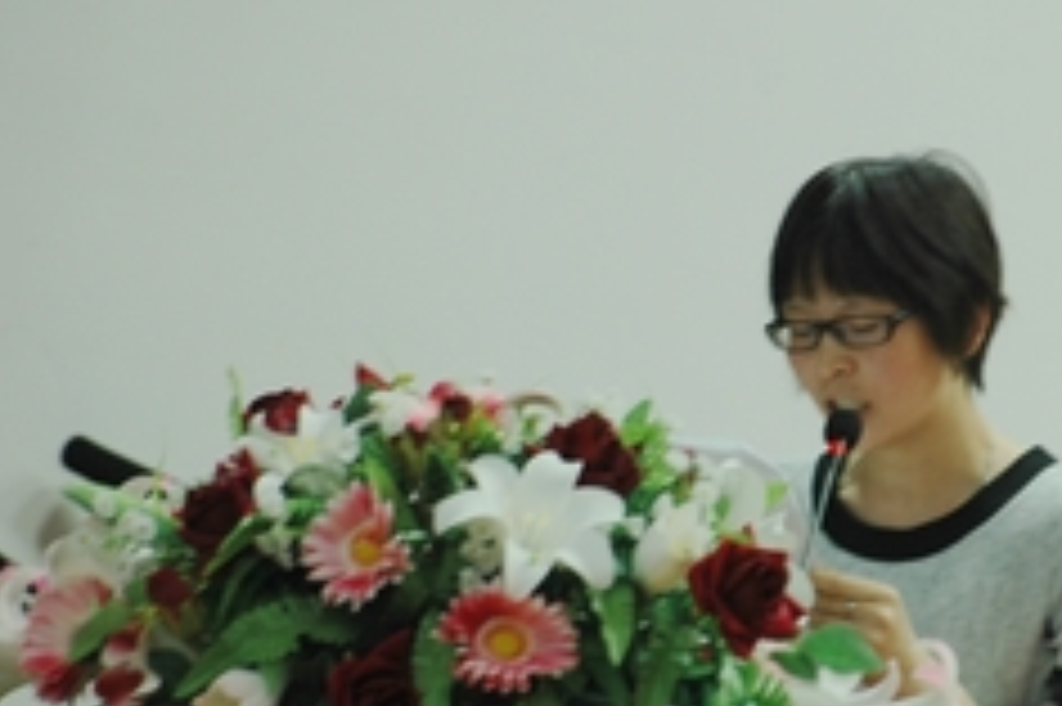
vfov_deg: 2.6
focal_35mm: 533
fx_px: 15712
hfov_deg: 3.9
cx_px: 864
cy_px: 353
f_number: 5.6
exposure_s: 1/20
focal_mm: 200
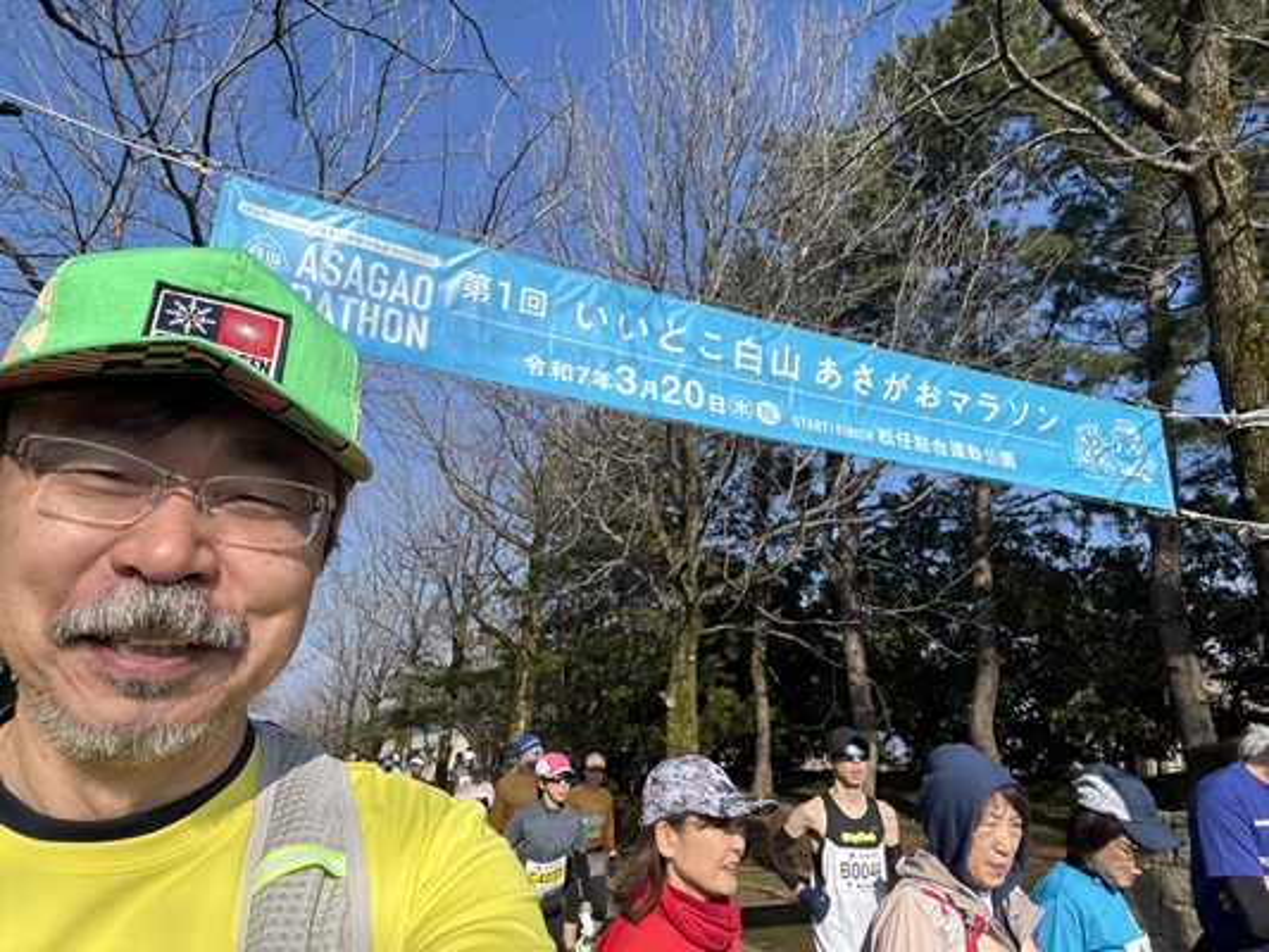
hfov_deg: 73.9
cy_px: 476
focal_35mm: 23
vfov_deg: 58.9
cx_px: 634
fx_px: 843
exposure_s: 1/931
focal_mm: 2.69
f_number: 1.9
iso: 25
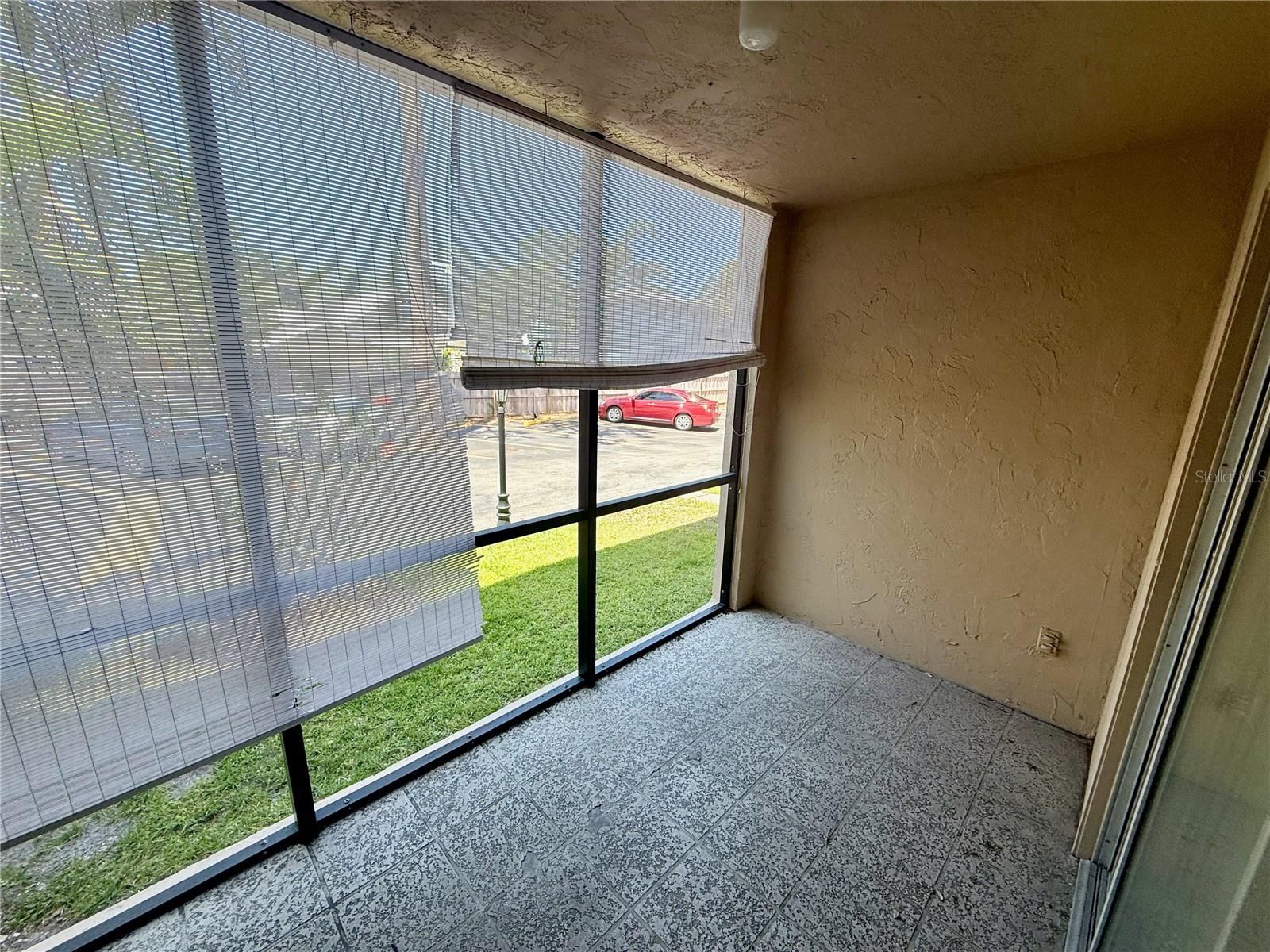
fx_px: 514
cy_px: 476
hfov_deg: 102.1
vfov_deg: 85.7
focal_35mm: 14
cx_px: 635
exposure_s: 1/206
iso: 50
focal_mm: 2.22
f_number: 2.2
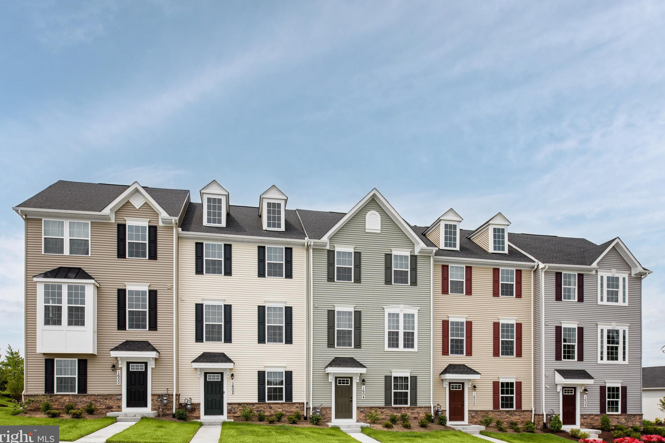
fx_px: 462
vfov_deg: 51.3
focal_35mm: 25
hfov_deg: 71.5
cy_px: 219
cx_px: 330
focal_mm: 24
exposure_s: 1/125
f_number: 10
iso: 64
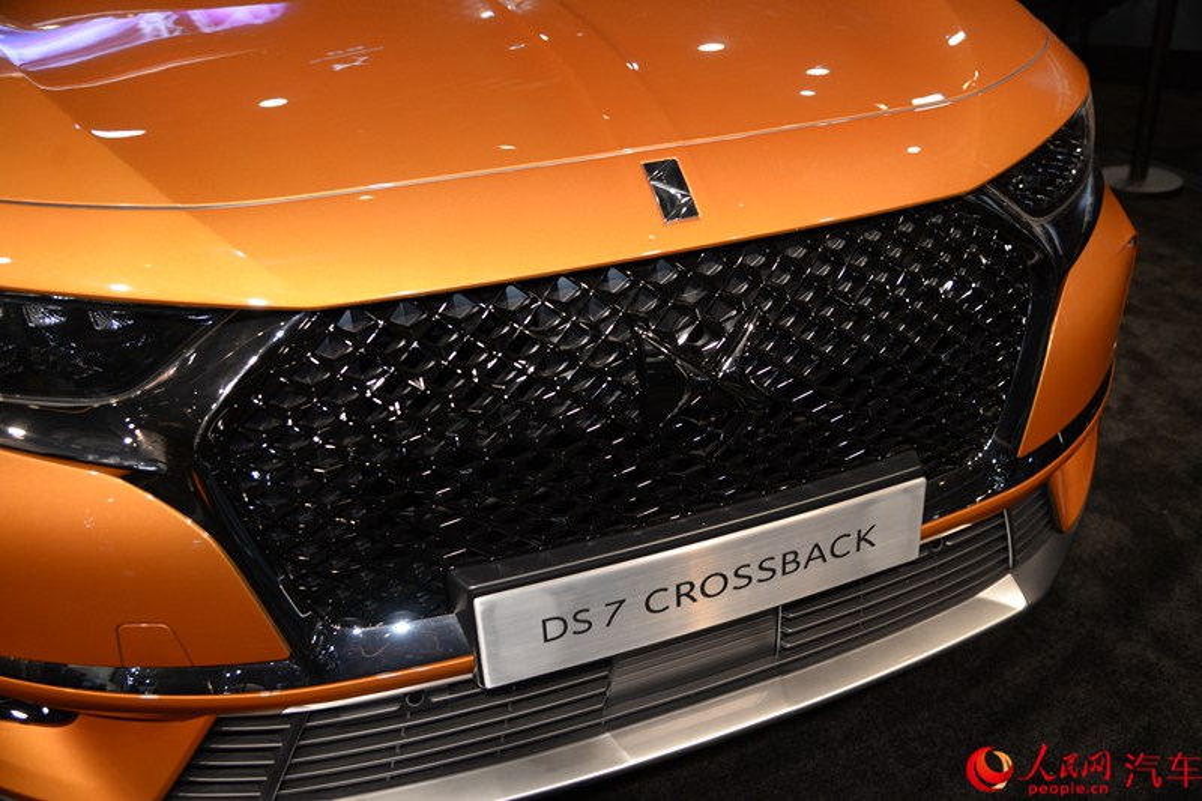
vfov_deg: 41.1
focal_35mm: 32
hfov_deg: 58.7
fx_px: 1068
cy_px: 400
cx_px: 601
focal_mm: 32
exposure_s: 1/60
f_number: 4
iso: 800
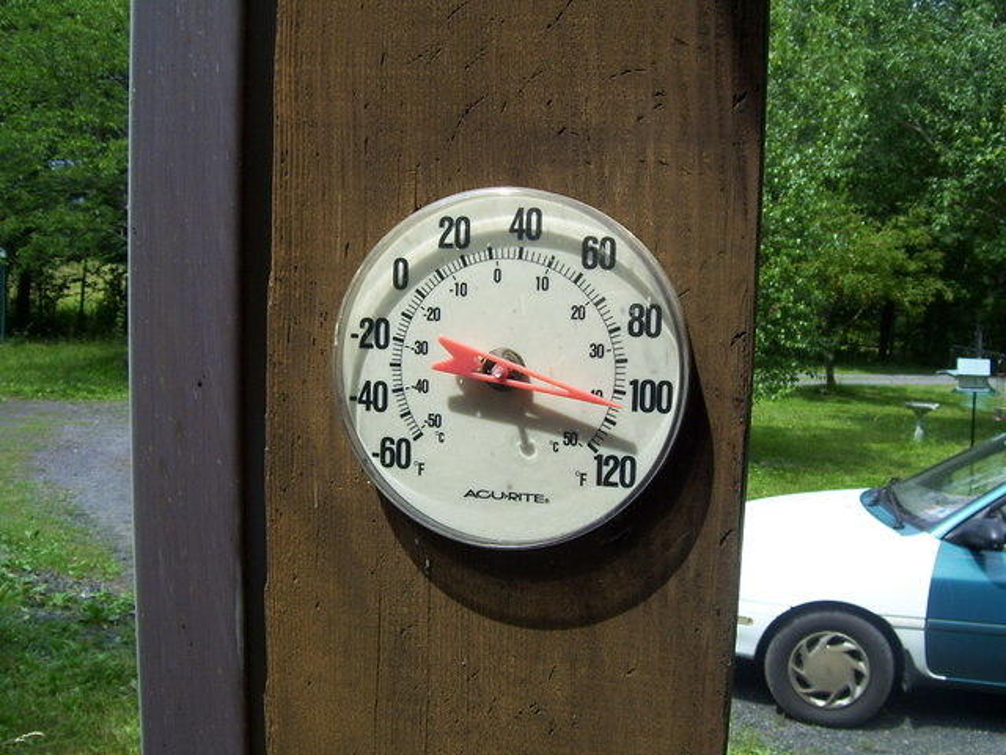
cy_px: 378
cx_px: 503
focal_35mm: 36
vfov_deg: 39.7
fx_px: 1046
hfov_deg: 51.4
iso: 80
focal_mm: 6
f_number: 4.8
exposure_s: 1/250
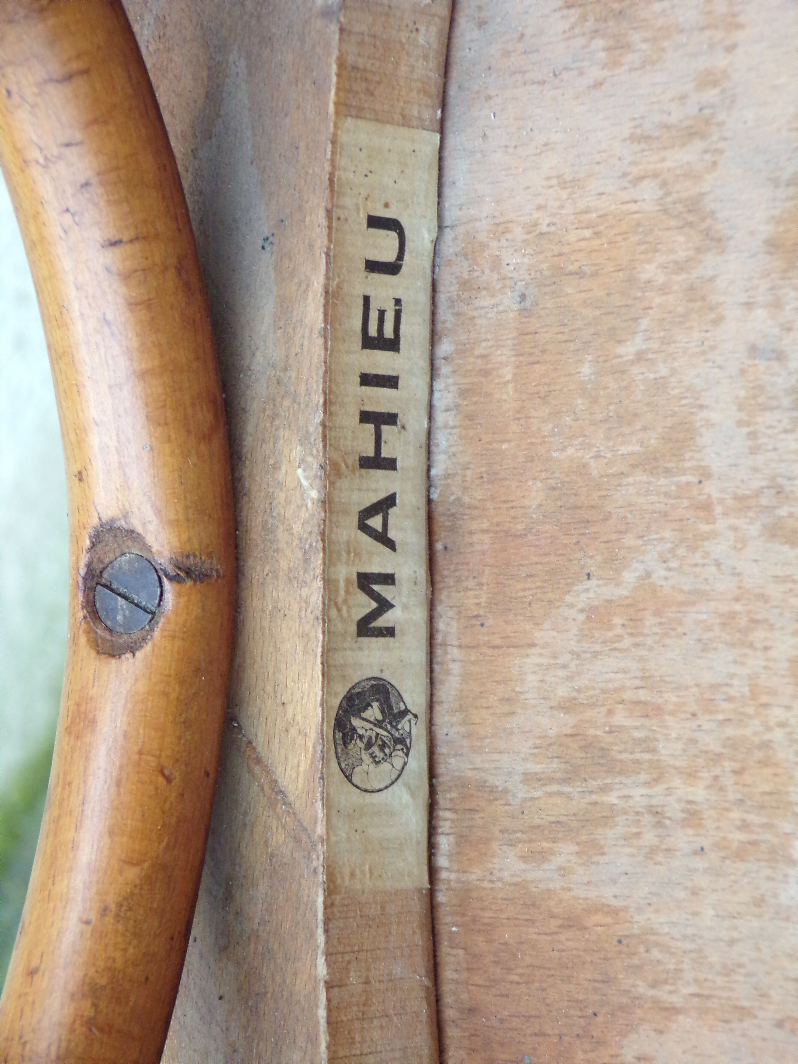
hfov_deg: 14.9
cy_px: 532
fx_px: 3043
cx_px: 399
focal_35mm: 99
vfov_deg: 19.8
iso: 481
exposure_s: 1/50
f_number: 4.2
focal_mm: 17.7
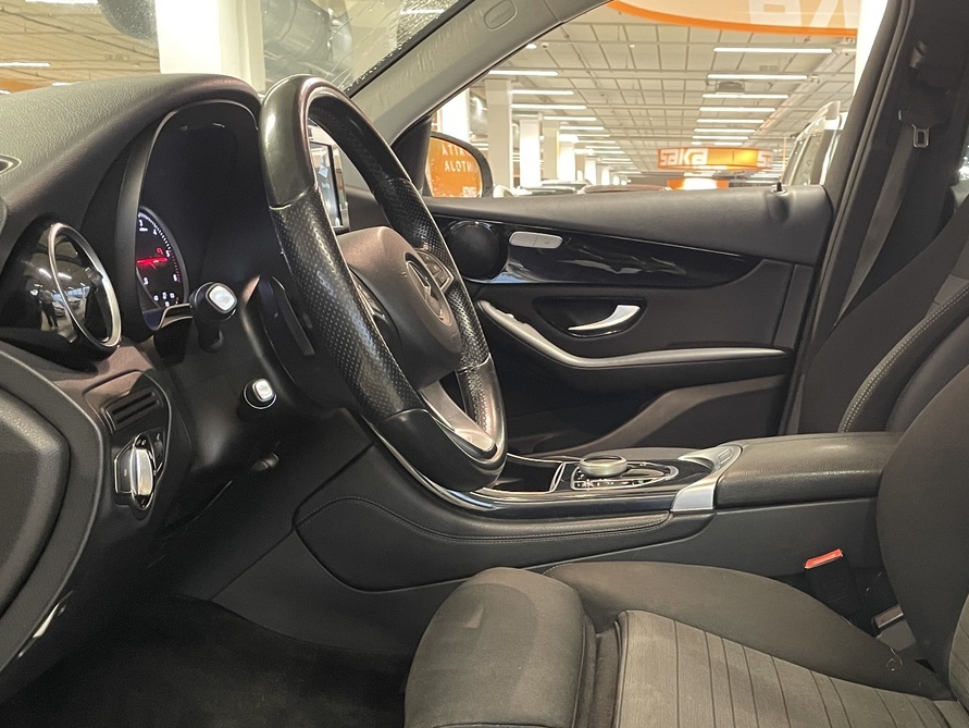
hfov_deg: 44.1
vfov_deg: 33.8
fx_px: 1176
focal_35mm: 42
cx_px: 649
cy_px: 523
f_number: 1.6
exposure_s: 1/30
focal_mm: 4.2
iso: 500
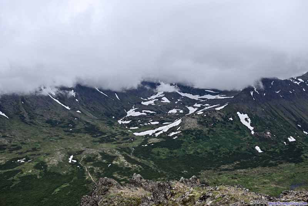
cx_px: 154
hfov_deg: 56.5
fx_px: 287
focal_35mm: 34
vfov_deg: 39.5
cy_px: 103
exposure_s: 1/640
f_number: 4.5
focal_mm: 33.5
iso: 100
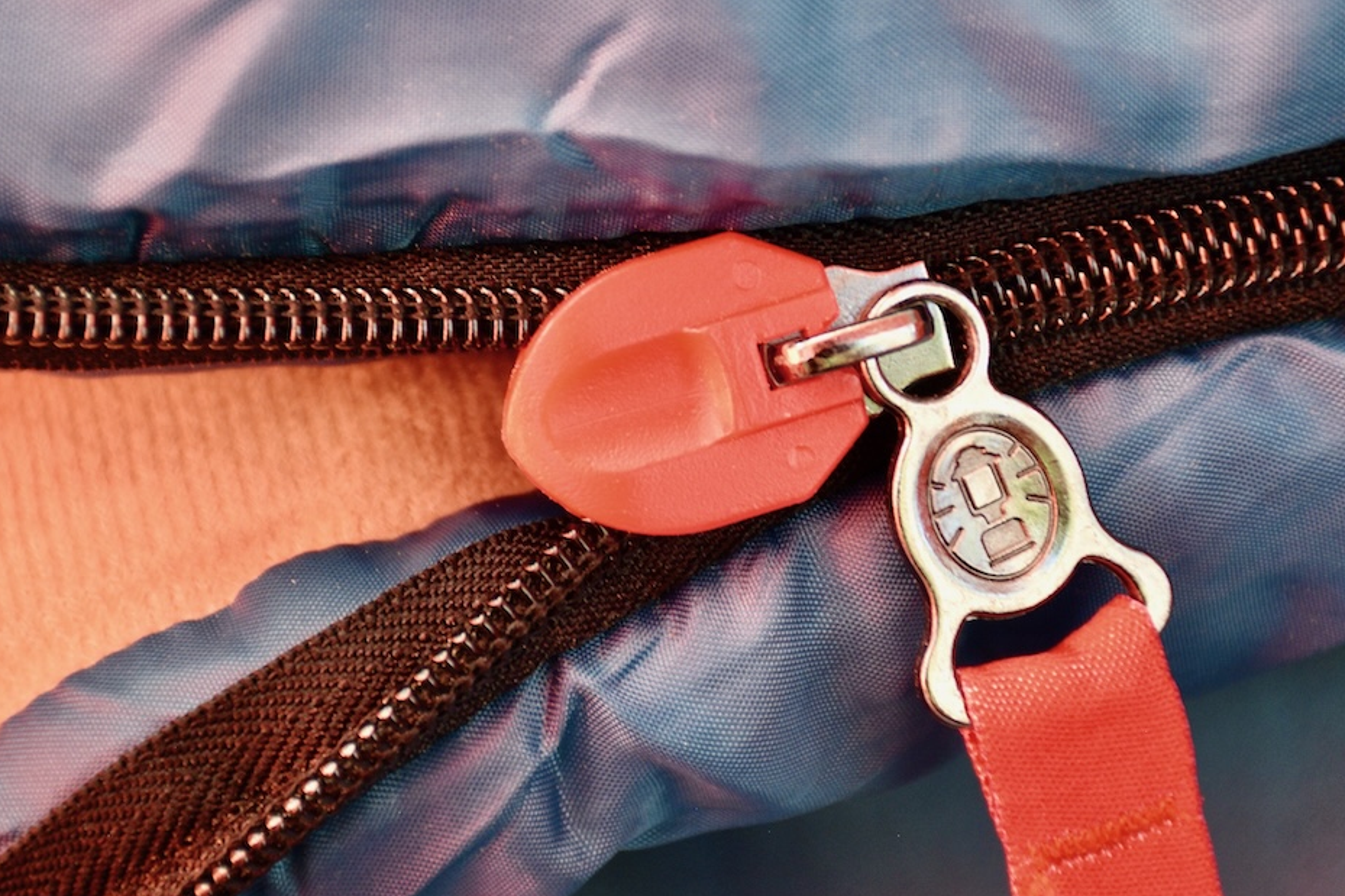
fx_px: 5790
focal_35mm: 155
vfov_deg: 8.9
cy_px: 507
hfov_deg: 13.2
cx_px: 547
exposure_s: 1/60
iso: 640
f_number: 5.3
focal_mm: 80
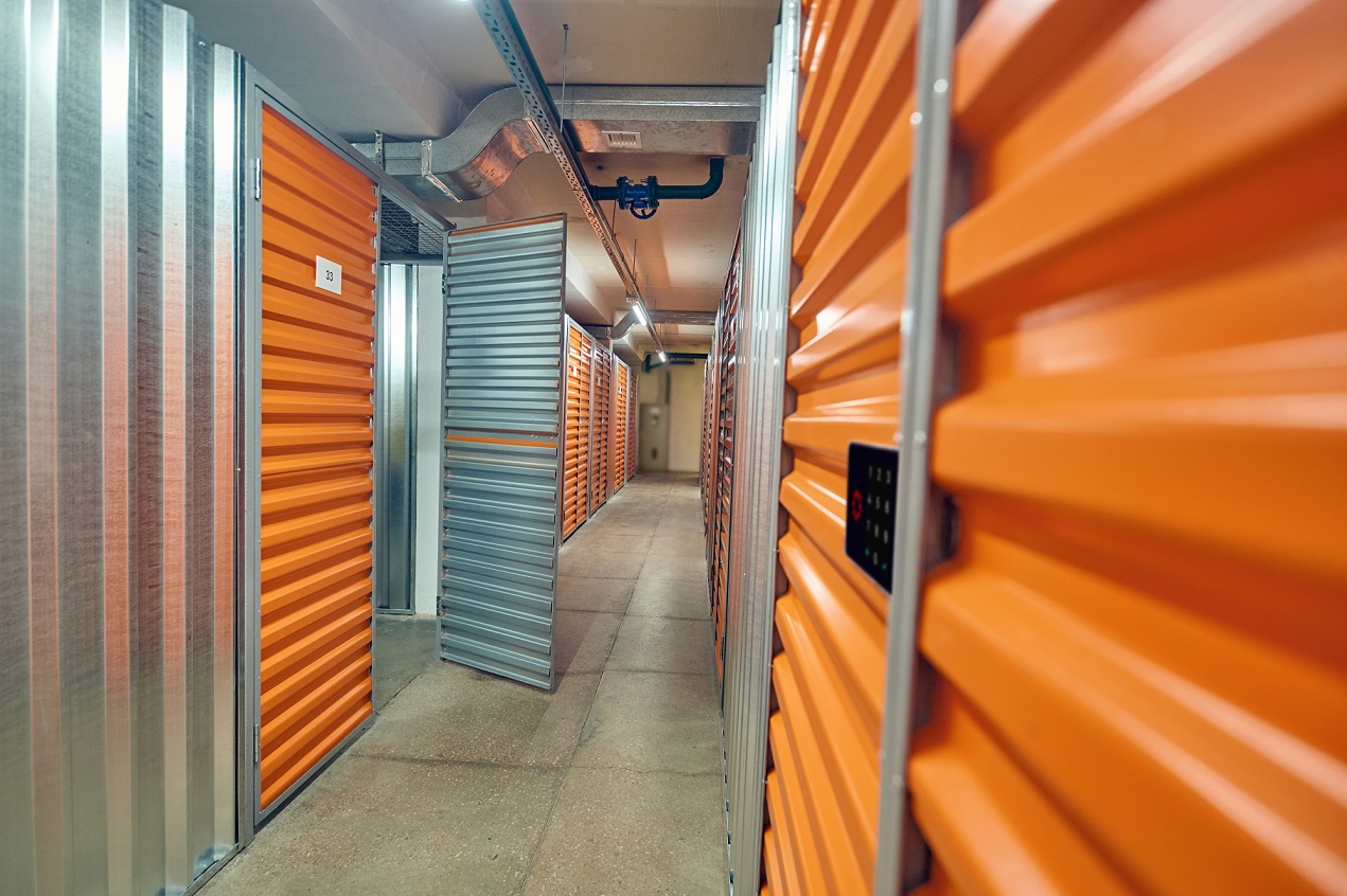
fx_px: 711
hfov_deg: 86.9
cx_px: 674
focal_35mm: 19
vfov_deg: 64.5
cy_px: 448
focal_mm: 19
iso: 500
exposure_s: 1/100
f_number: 2.8
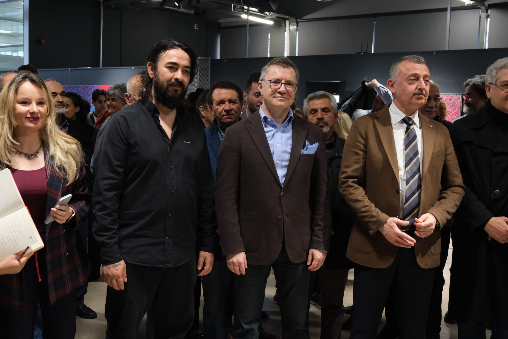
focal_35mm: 41
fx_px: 579
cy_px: 170
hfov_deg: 47.4
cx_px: 254
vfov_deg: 32.6
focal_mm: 27.5
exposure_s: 1/125
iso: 2000
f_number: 4
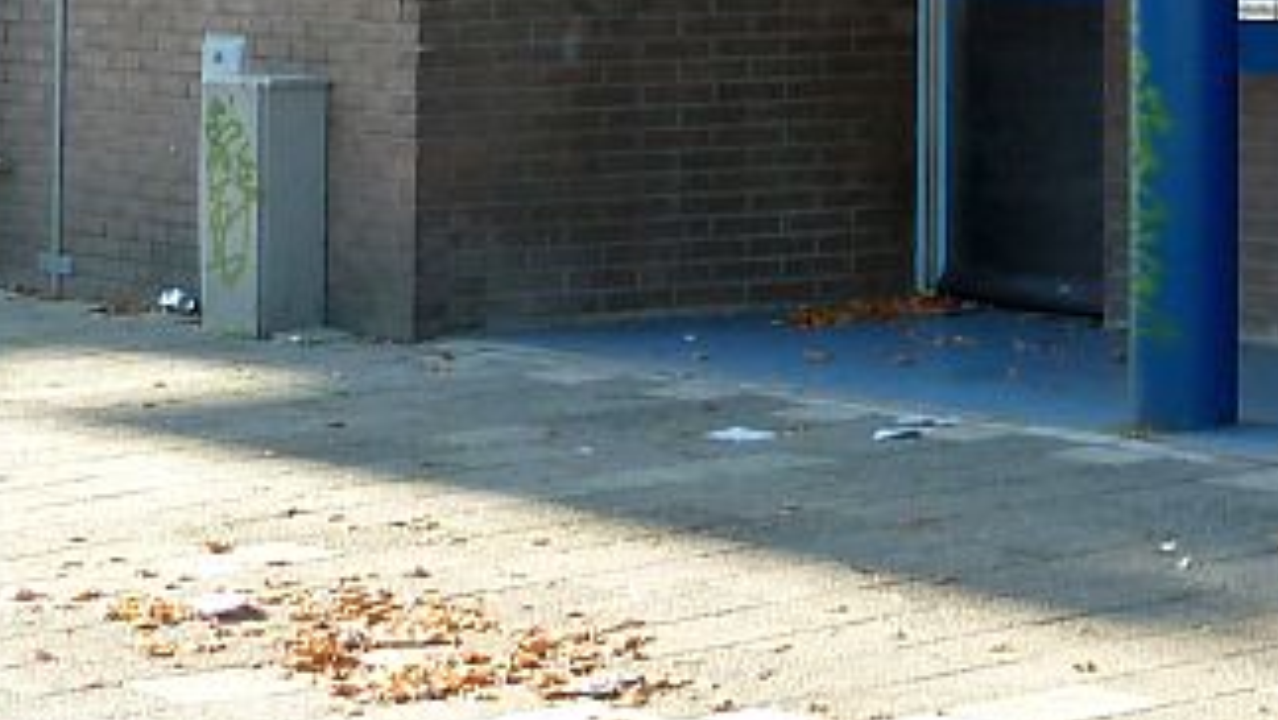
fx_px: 5153
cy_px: -487
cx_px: 1974
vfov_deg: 7.8
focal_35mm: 152
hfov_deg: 13.3
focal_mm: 7.3
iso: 80
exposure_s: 1/60
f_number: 3.7
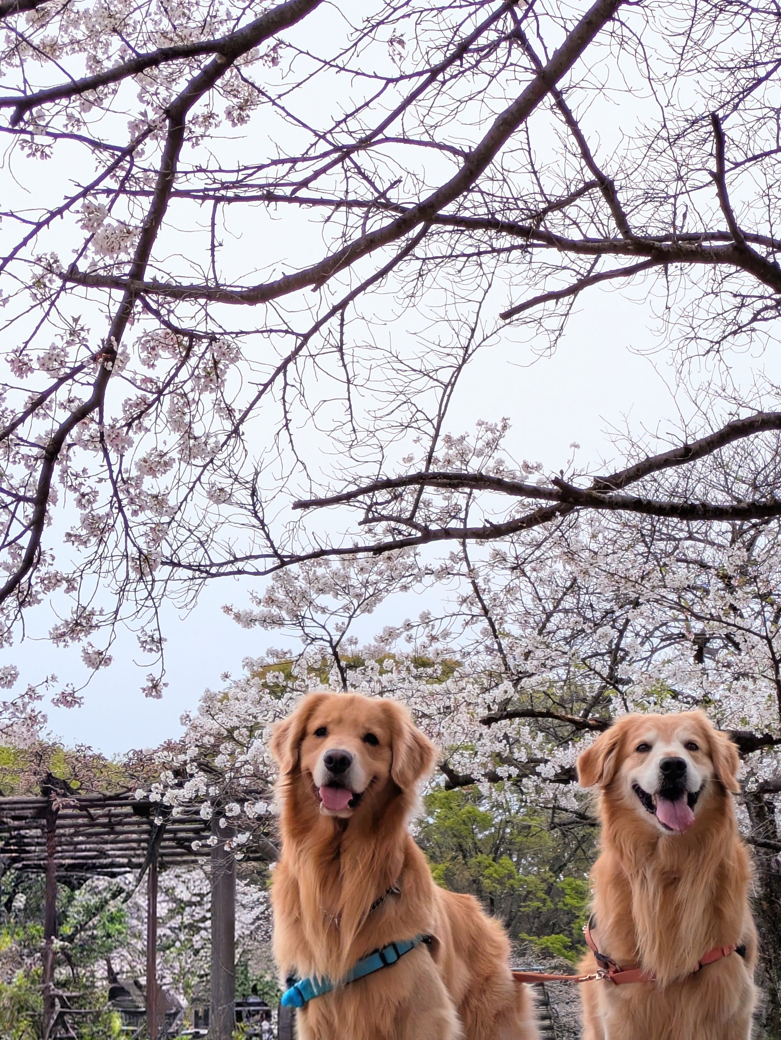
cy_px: 578
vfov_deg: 27.7
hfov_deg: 21.0
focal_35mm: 70
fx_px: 2104
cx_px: 450
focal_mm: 5.43
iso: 62
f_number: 1.89
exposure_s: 1/1623
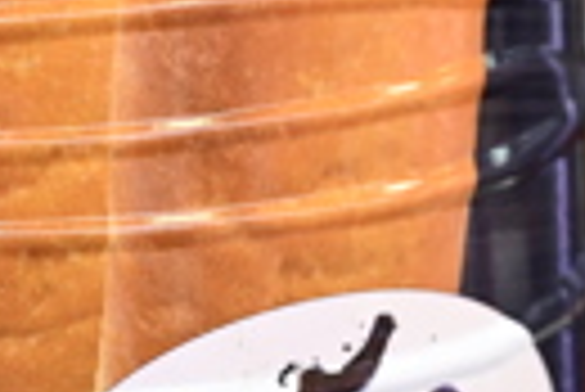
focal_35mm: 141
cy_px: -50
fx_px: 2288
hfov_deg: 14.4
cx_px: 554
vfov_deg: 9.7
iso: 320
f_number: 3.5
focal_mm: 26.5
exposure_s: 1/125
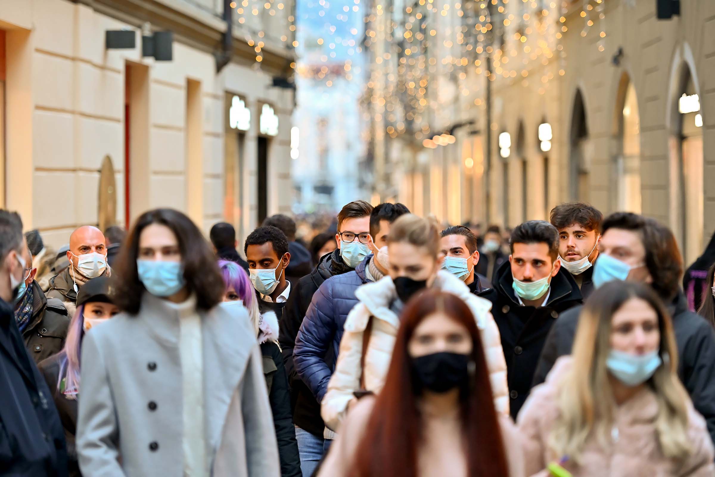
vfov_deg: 10.2
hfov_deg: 15.2
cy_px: 238
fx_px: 2681
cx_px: 358
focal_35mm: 135
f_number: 2.8
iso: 1250
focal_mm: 135
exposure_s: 1/200
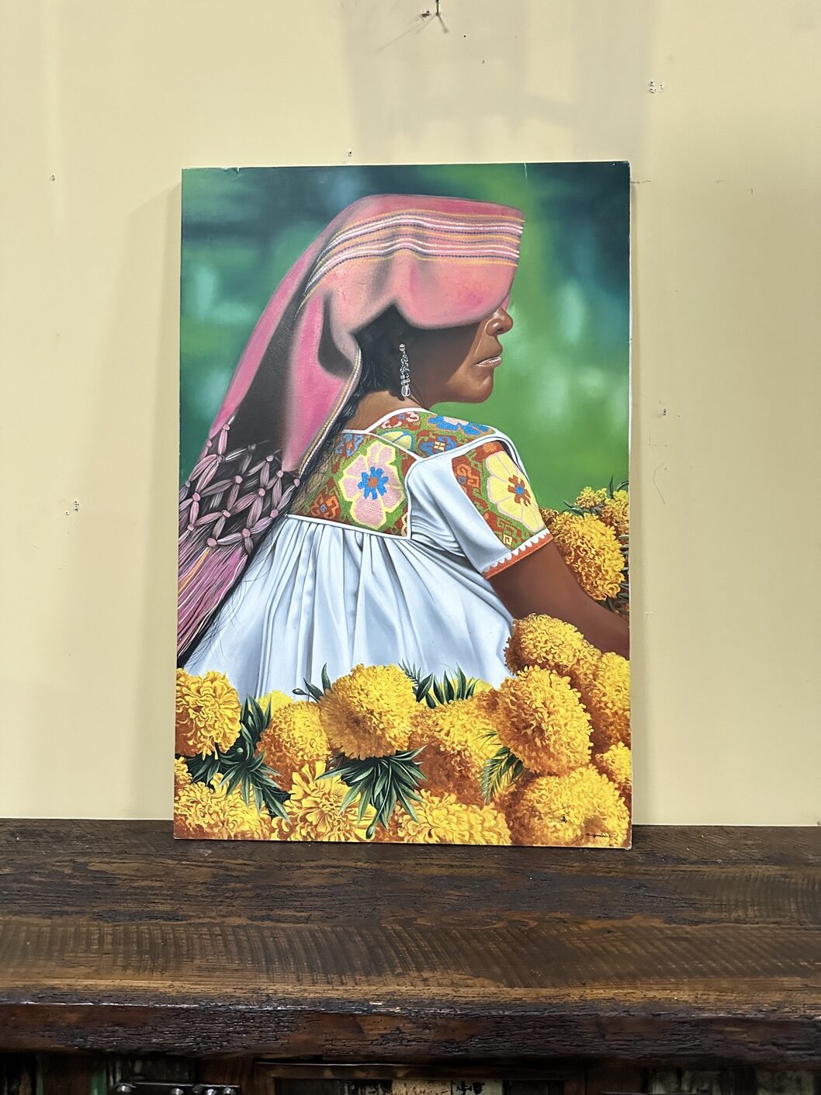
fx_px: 759
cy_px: 548
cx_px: 410
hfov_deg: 56.8
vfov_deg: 71.6
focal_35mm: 24
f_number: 1.78
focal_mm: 6.86
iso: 800
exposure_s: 1/60
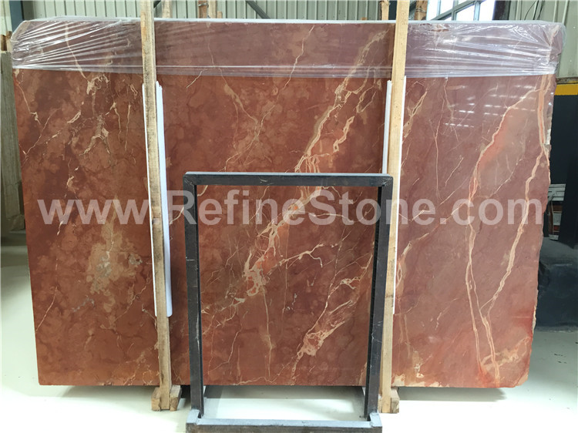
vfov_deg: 48.2
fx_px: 484
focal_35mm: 29
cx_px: 289
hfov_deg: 61.7
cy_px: 216
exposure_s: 1/33
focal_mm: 4.15
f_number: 2.2
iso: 100
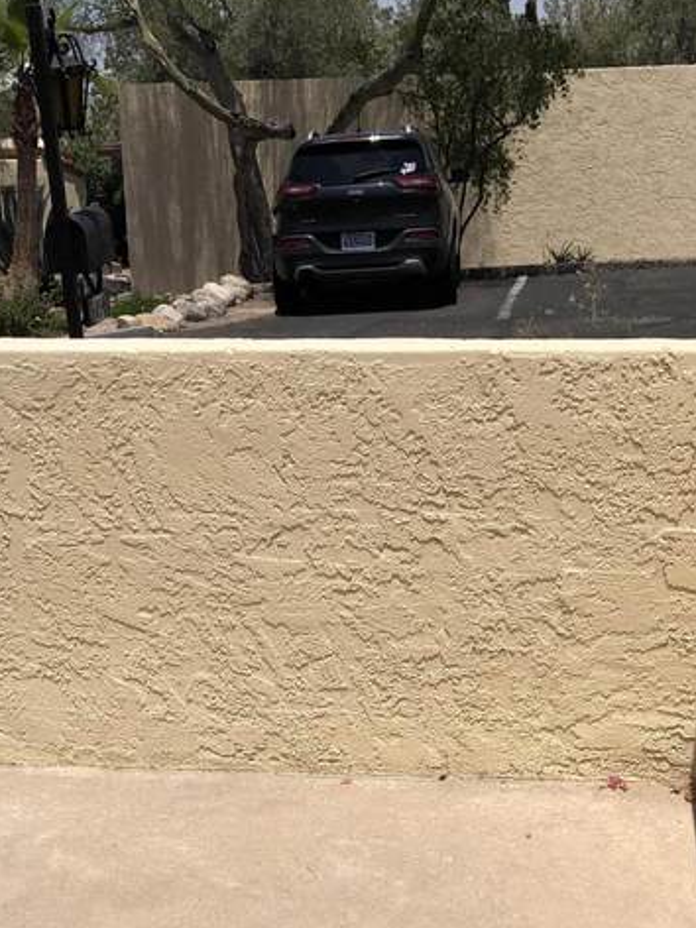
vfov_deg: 31.9
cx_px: 277
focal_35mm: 57
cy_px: 867
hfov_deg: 25.6
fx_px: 1528
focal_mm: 3.99
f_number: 1.8
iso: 25
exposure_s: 1/4808
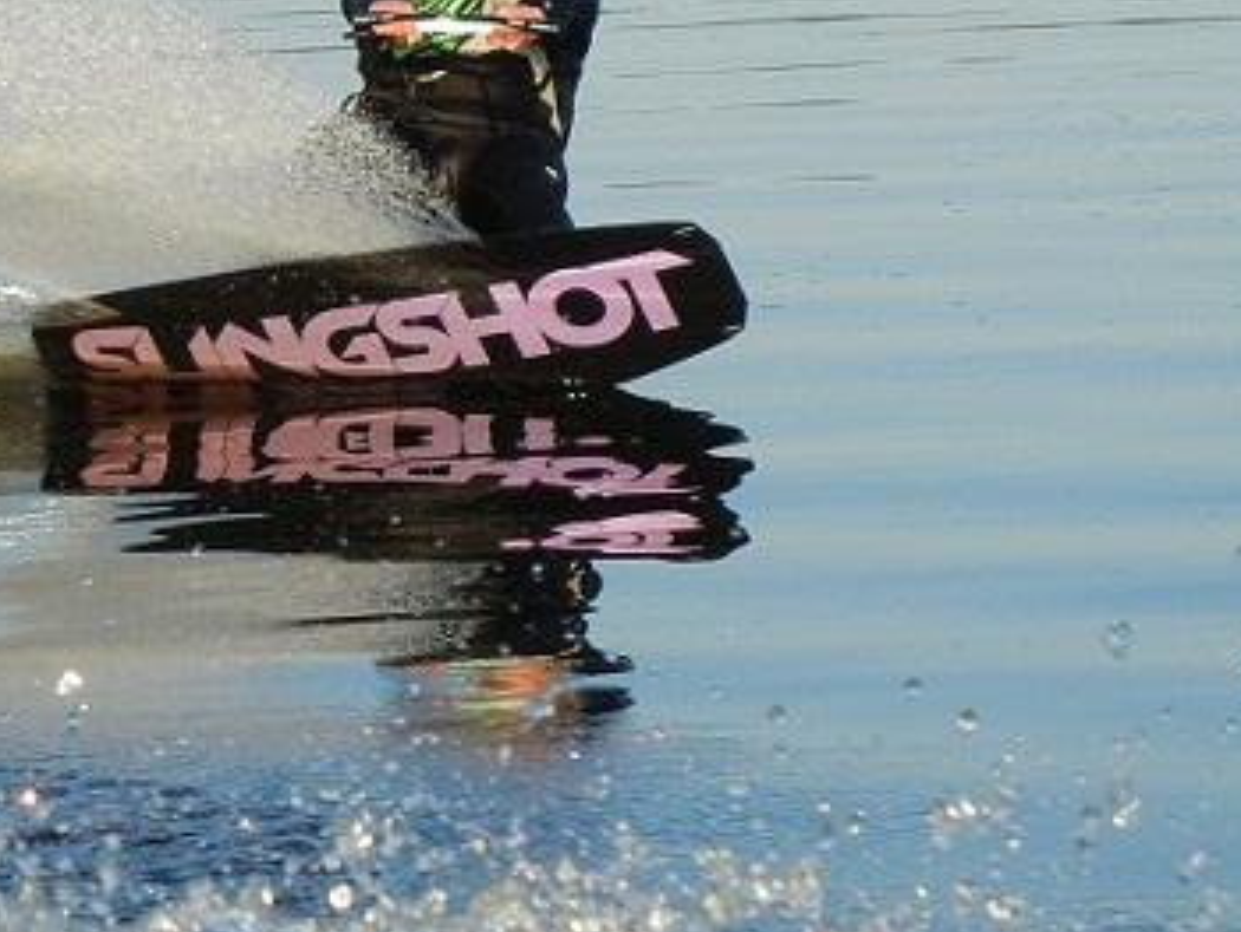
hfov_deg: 6.1
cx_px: 67
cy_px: 191
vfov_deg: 4.6
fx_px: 11588
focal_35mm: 323
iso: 160
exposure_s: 1/750
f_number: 4.6
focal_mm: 24
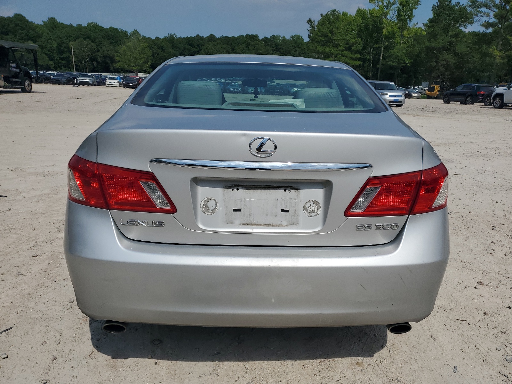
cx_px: 256
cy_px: 192
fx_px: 385
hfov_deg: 67.3
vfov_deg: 53.1
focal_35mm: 26
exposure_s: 1/10000
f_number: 1.5
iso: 51
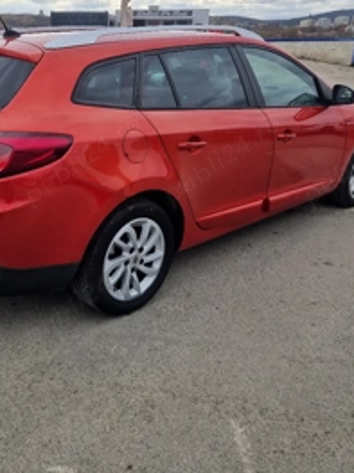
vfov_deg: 52.2
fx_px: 478
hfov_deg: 40.2
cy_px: 182
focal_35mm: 35
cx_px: 119
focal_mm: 5.4
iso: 50
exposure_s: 1/1000
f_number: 1.8
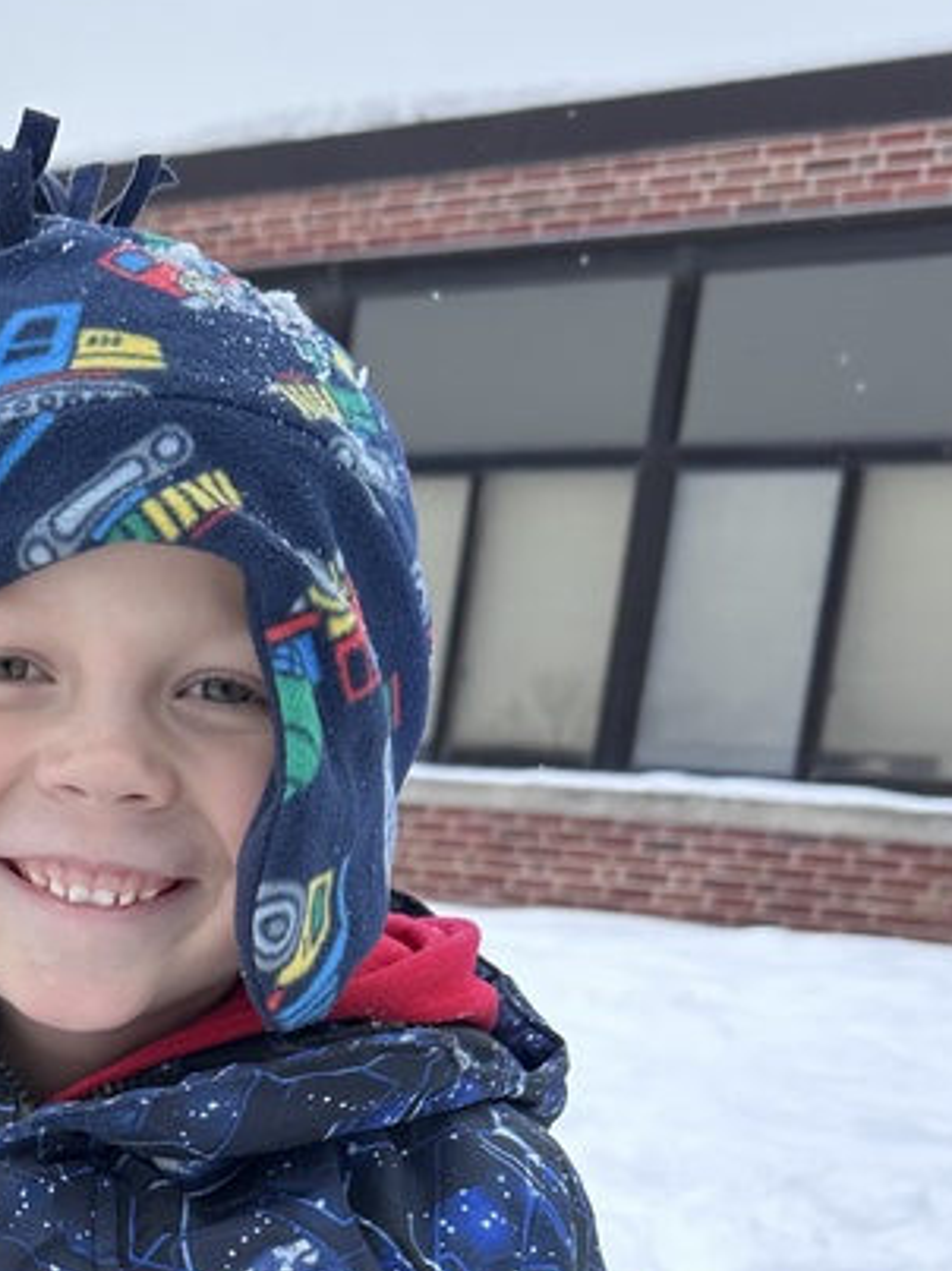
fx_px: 2238
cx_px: -142
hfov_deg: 22.4
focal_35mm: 61
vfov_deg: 30.2
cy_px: 1167
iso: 80
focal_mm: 6.86
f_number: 1.78
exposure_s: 1/583
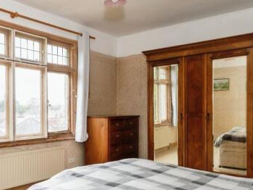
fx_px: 263
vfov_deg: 39.5
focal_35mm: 36
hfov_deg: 50.3
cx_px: 81
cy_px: 107
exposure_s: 1/4
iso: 200
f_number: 11
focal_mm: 20
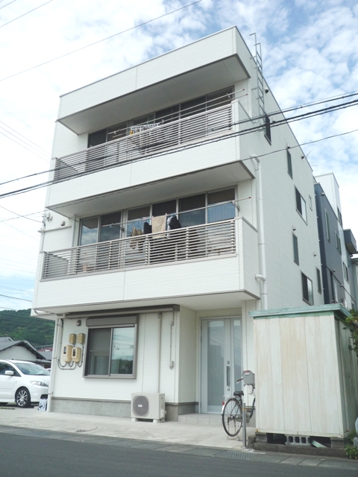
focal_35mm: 30
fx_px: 414
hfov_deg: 46.8
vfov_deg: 60.0
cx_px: 179
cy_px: 238
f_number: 4.5
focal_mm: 5.3
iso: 100
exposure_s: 1/800
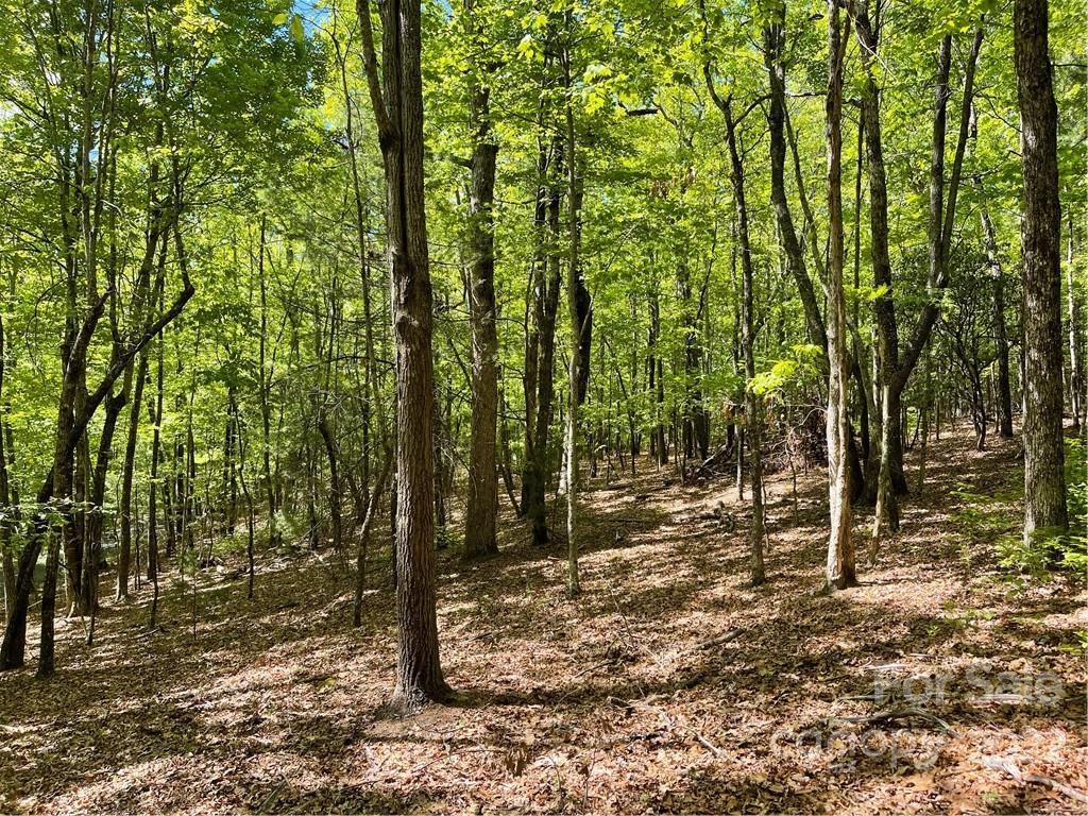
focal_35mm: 26
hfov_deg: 67.3
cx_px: 544
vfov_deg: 53.1
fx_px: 817
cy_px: 408
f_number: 1.6
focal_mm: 5.1
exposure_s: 1/402
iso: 32
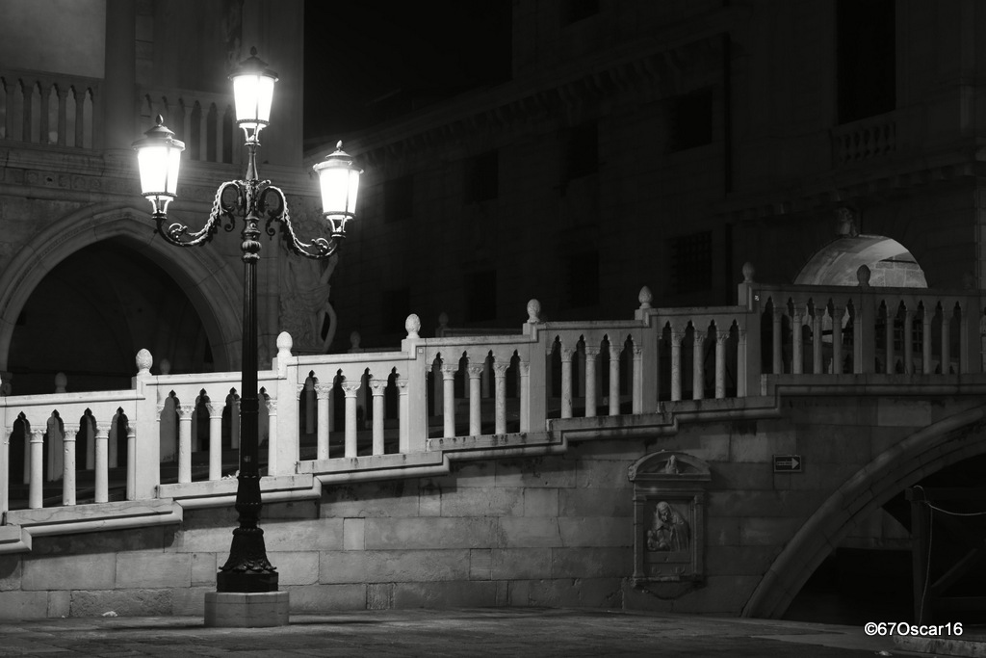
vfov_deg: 20.2
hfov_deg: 29.9
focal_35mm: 68
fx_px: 1849
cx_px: 493
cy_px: 329
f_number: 5.6
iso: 100
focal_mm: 45
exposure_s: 2.5
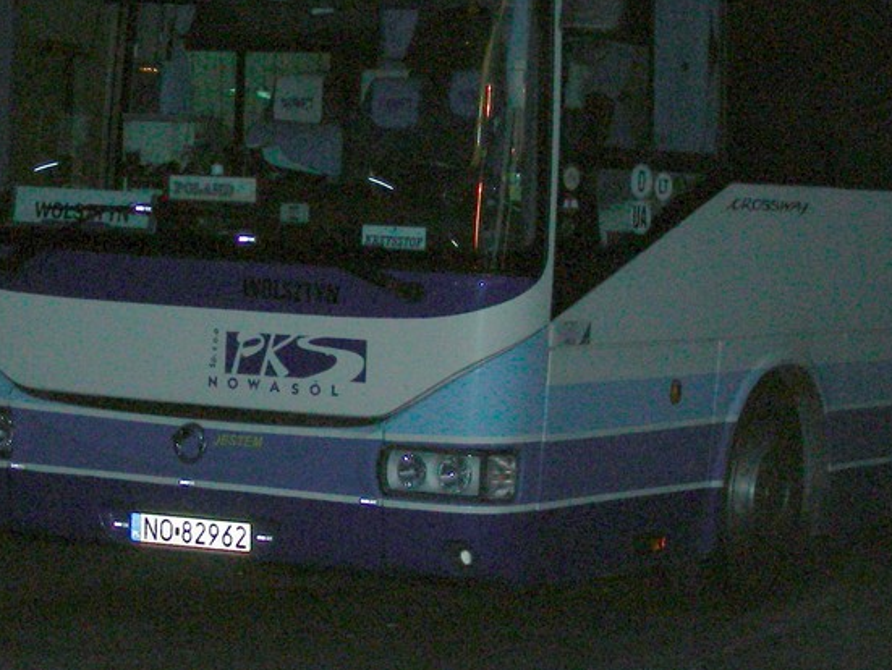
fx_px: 3352
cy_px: 202
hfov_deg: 15.1
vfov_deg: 11.4
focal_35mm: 130
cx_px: 593
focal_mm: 11.7
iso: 200
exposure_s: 1/60.1
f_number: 3.5
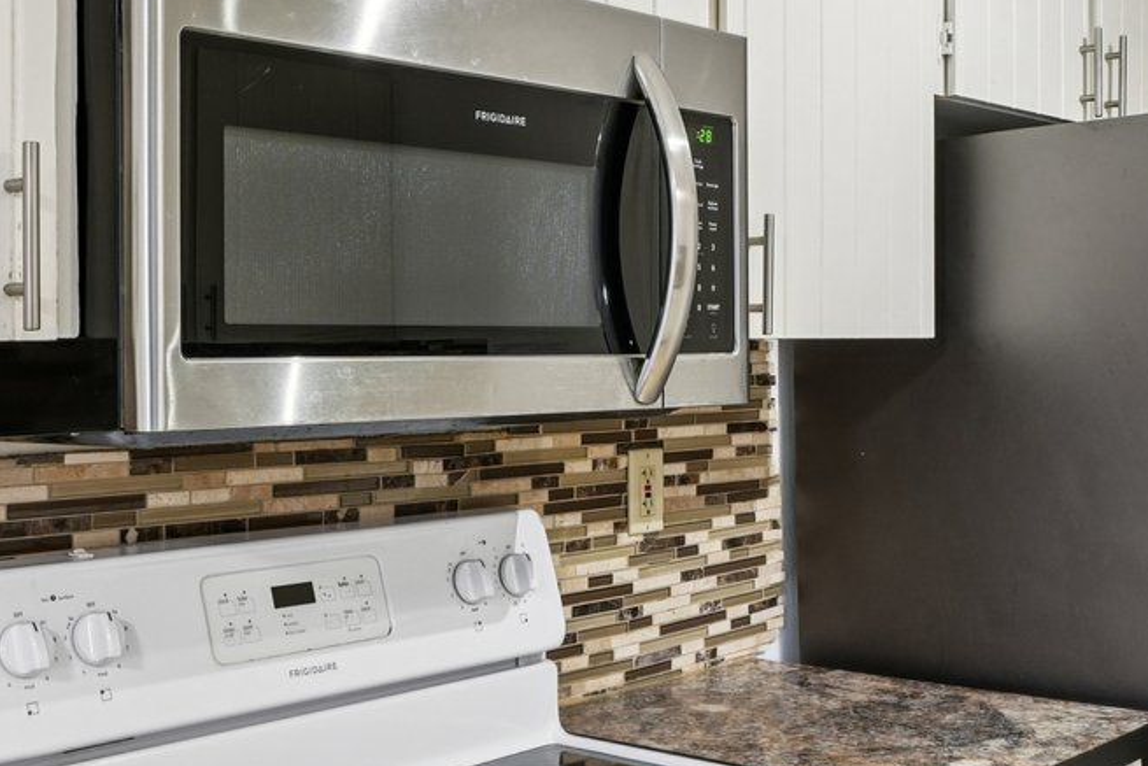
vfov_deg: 27.0
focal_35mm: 50
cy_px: 355
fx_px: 1595
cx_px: 613
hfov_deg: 39.6
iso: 400
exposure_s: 1/4
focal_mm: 16
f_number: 8
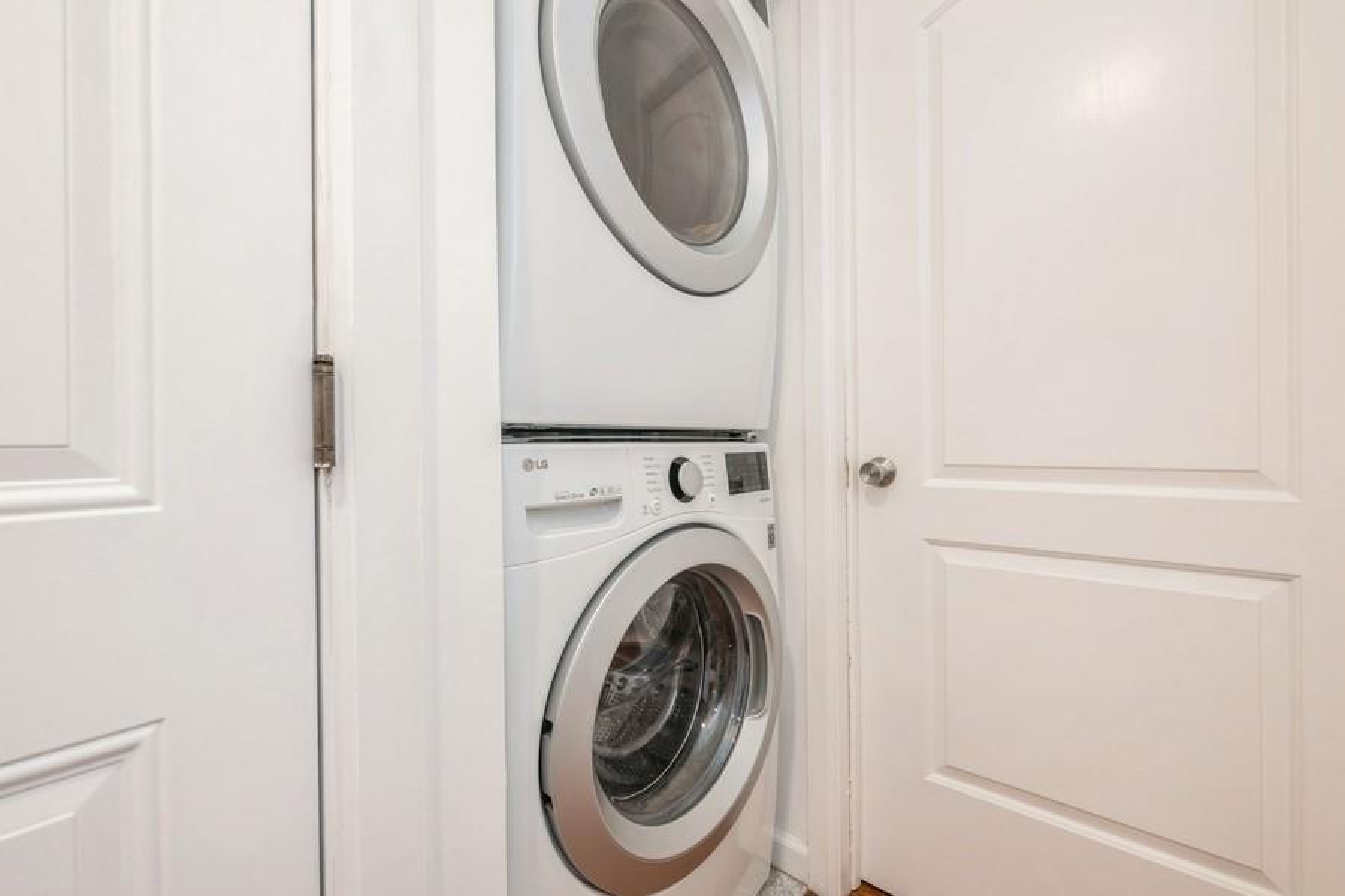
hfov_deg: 100.4
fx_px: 560
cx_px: 672
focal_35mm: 15
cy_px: 448
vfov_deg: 77.3
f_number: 11
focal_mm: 15
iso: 400
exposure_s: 1/5
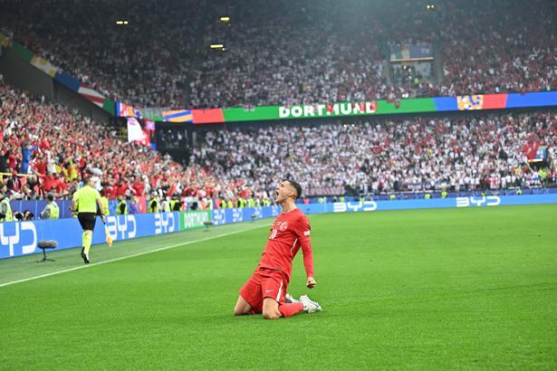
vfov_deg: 19.5
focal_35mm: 70
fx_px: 1083
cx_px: 278
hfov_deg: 28.8
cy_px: 186
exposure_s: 1/1250
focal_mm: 70
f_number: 2.8
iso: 1250
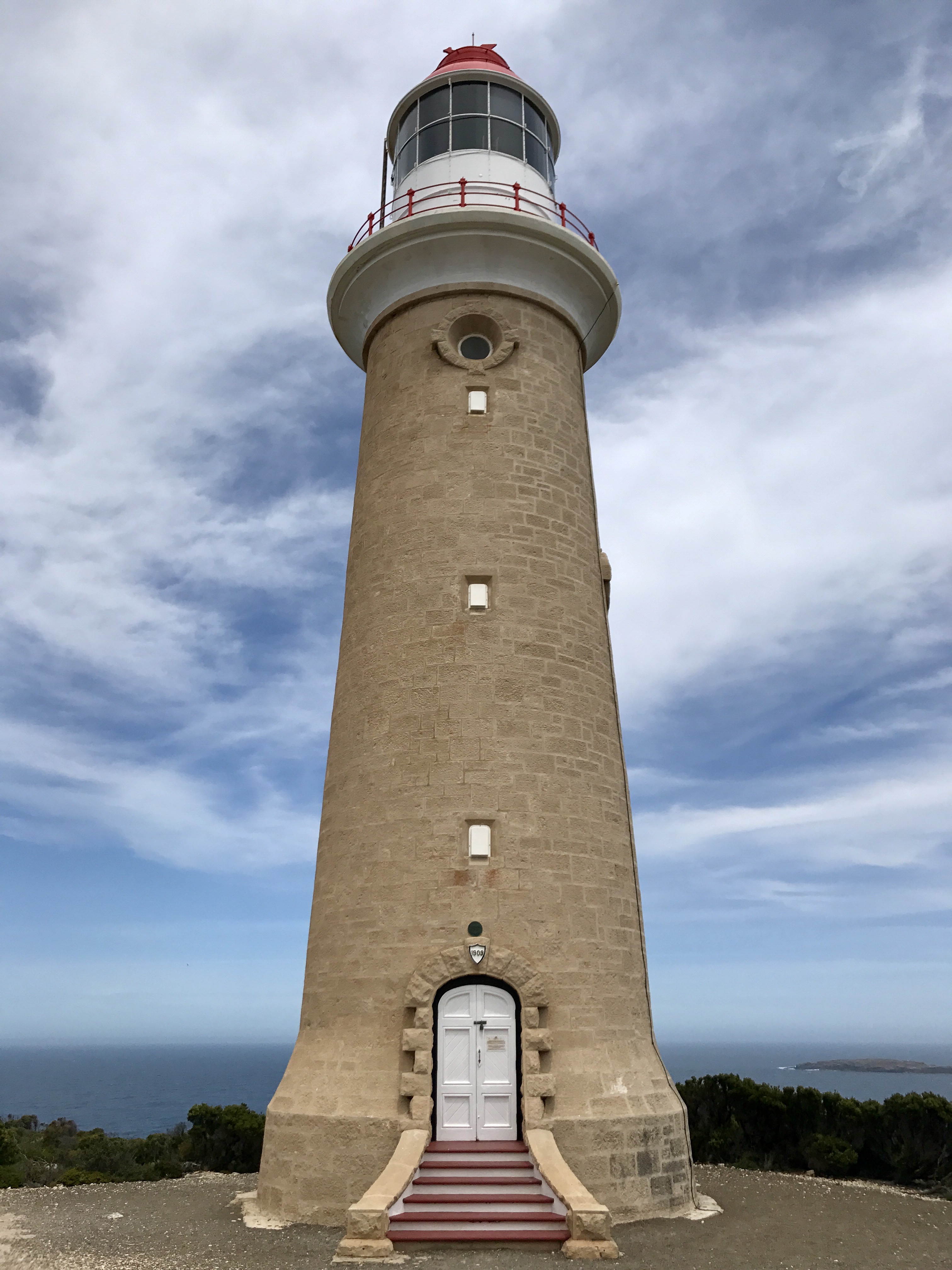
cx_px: 476
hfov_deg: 49.7
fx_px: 1027
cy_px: 635
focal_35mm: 28
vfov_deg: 63.4
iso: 20
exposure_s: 1/5051
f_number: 1.8
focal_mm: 3.99
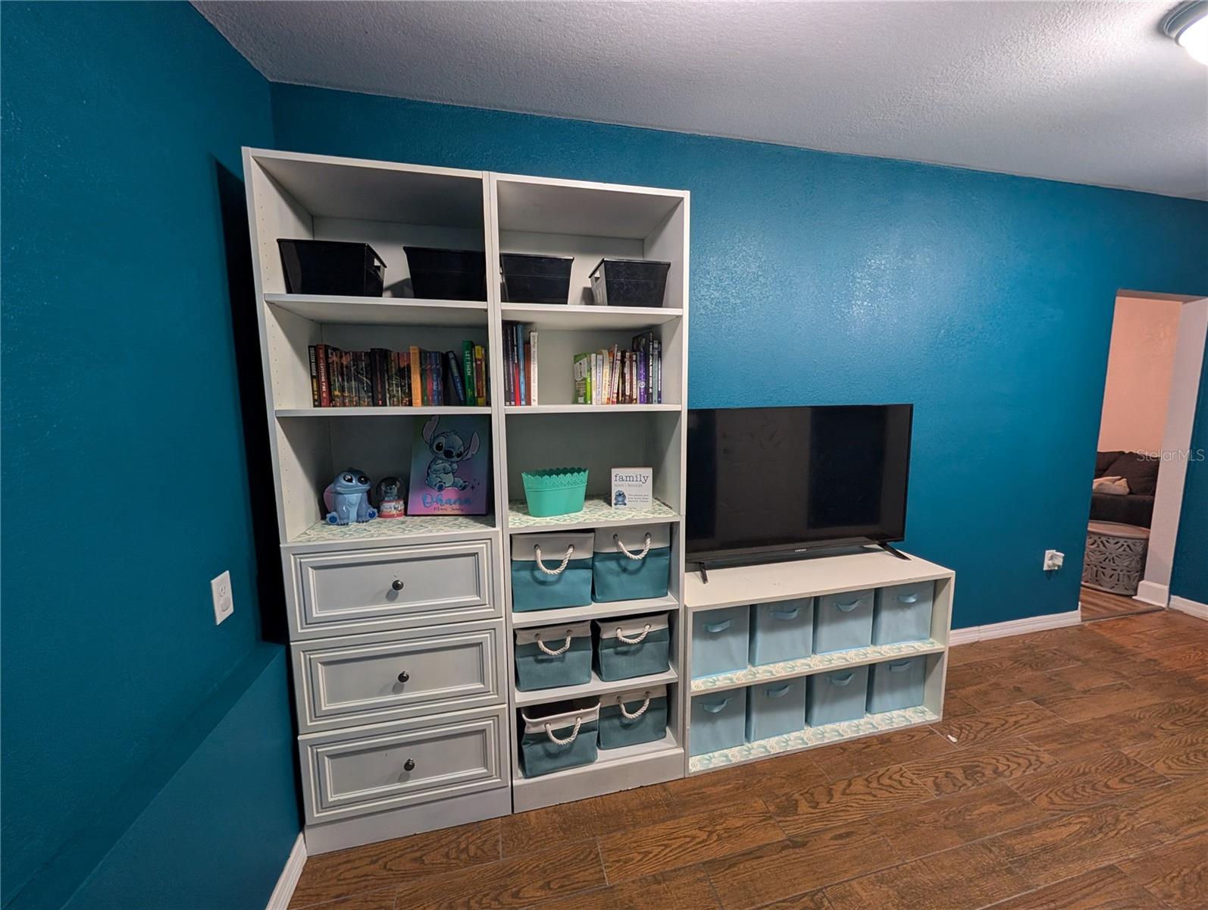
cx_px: 604
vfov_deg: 94.6
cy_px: 455
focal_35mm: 12
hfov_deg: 110.5
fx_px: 419
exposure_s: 1/37.3
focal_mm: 2.02
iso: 166
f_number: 1.7
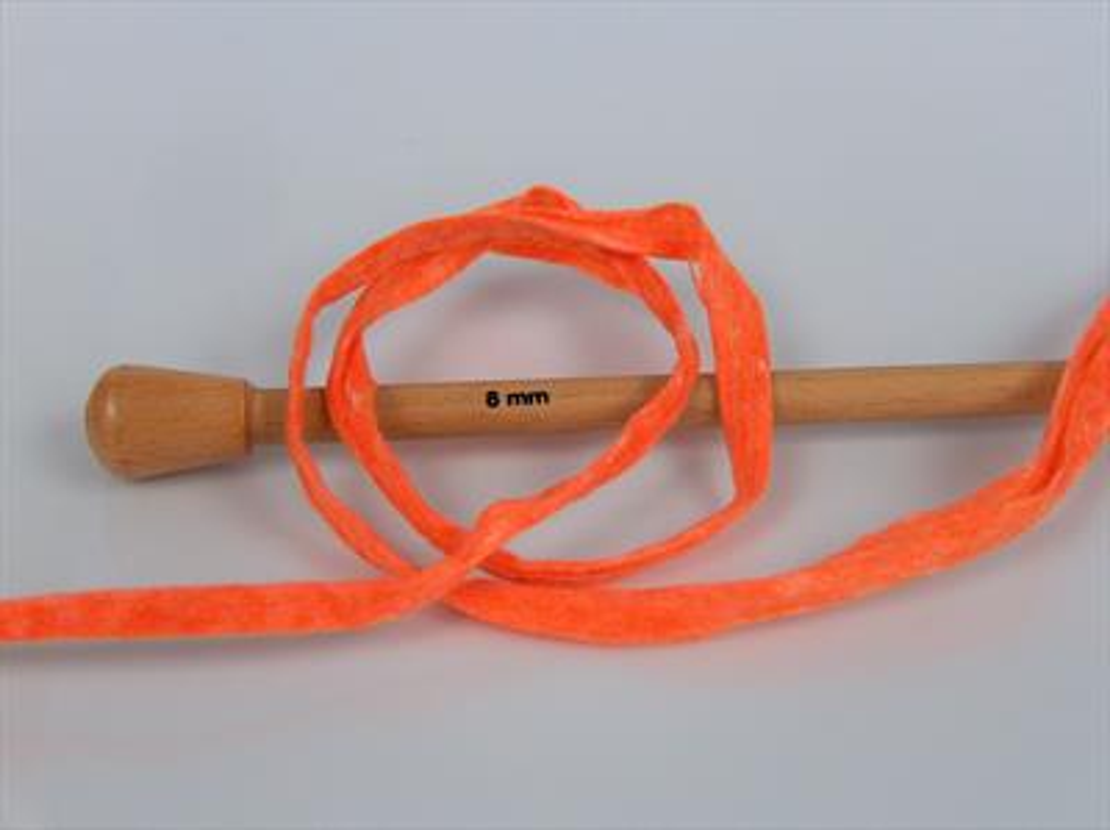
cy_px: 415
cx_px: 555
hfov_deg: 36.9
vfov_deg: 28.0
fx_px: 1665
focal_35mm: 52
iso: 116
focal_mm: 10.64
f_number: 2.8
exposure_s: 1/119
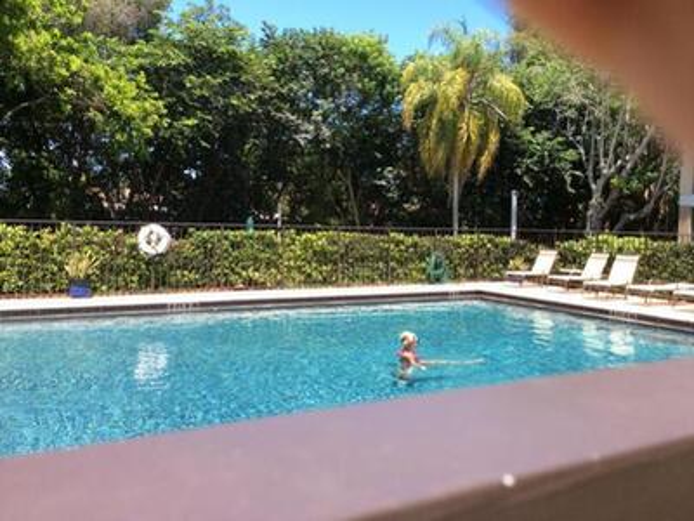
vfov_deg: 44.2
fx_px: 642
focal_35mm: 32
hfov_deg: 56.8
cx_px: 347
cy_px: 260
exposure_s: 1/520
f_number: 2.4
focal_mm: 3.3
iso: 32
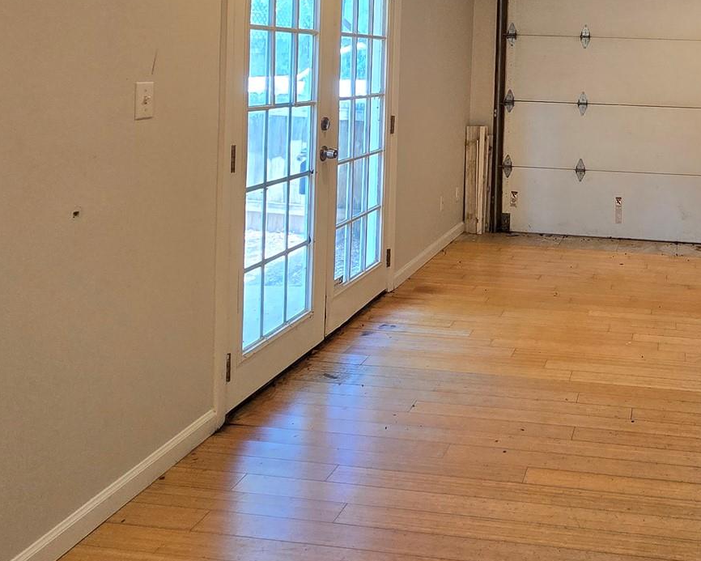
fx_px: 622
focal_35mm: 30
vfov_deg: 45.0
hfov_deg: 52.9
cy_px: 81
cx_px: 605
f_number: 2.2
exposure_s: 1/60
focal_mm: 2.2
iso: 125
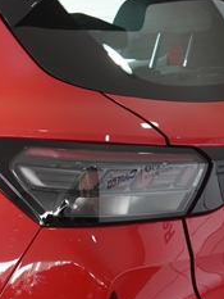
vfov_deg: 8.6
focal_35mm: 228
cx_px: 54
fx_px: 1965
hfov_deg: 6.5
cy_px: 279
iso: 250
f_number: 4
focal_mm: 36
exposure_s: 1/60
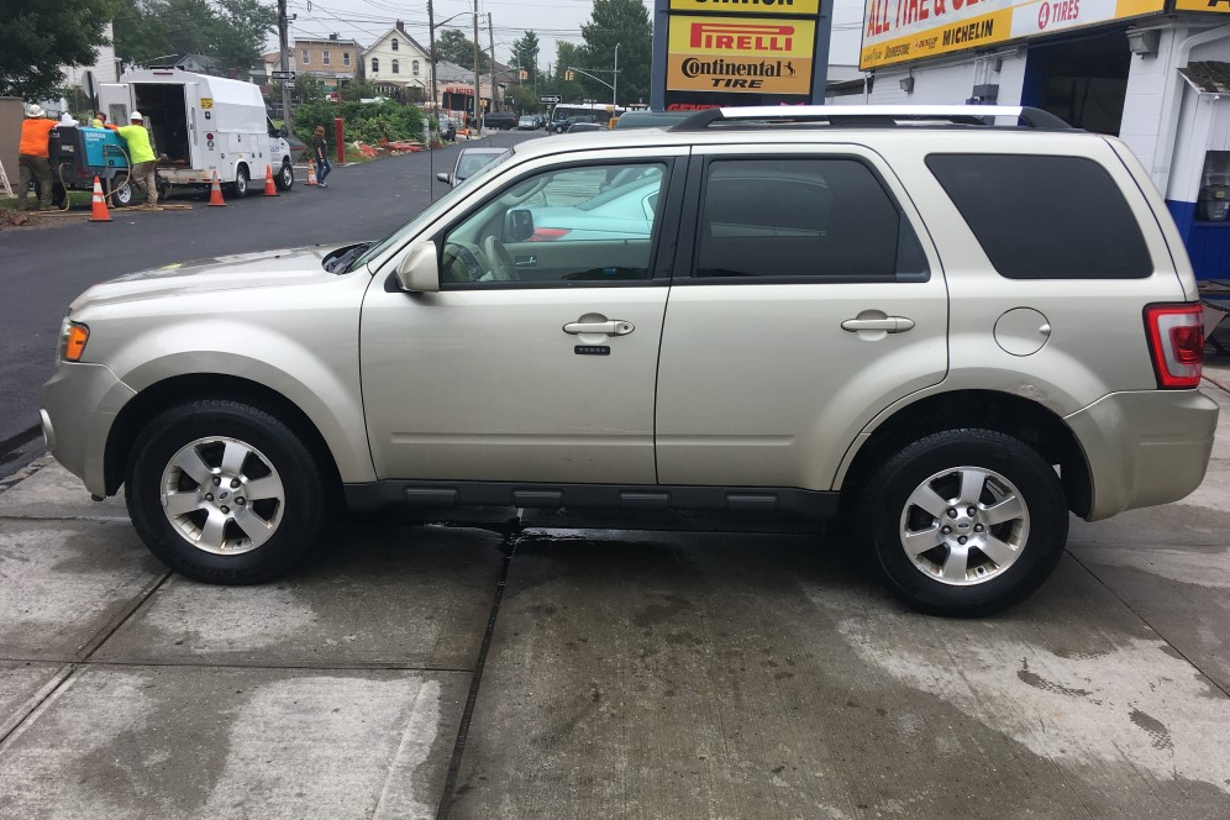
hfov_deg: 60.3
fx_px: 1059
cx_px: 619
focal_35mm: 31
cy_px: 409
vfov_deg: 42.3
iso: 25
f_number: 2.2
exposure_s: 1/845
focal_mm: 4.15
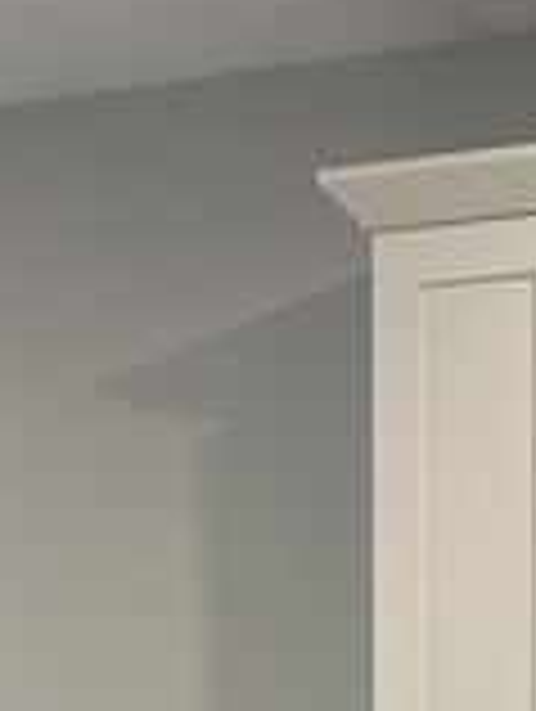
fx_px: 2594
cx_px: 419
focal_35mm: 126
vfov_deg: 13.2
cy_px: 1480
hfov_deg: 11.8
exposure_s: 1/60
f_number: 1.8
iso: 250
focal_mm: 4.25
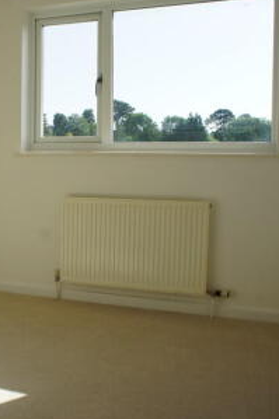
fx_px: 500
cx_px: 28
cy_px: 212
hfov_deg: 29.8
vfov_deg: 45.5
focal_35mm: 43
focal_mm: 18
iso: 200
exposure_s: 1/100
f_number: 11
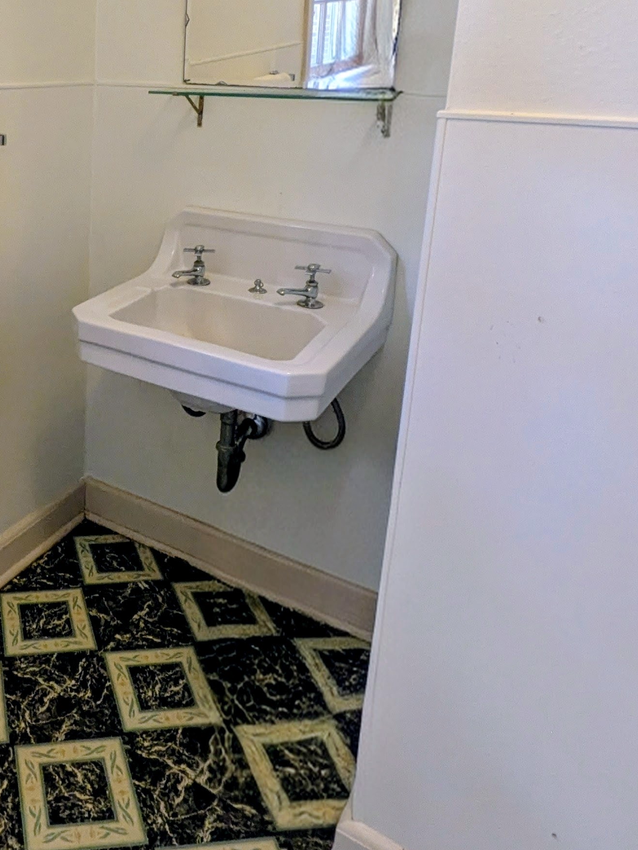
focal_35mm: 32
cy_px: 232
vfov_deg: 54.6
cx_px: 28
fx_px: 786
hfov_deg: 39.9
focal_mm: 1.85
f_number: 2.2
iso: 403
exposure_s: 1/30
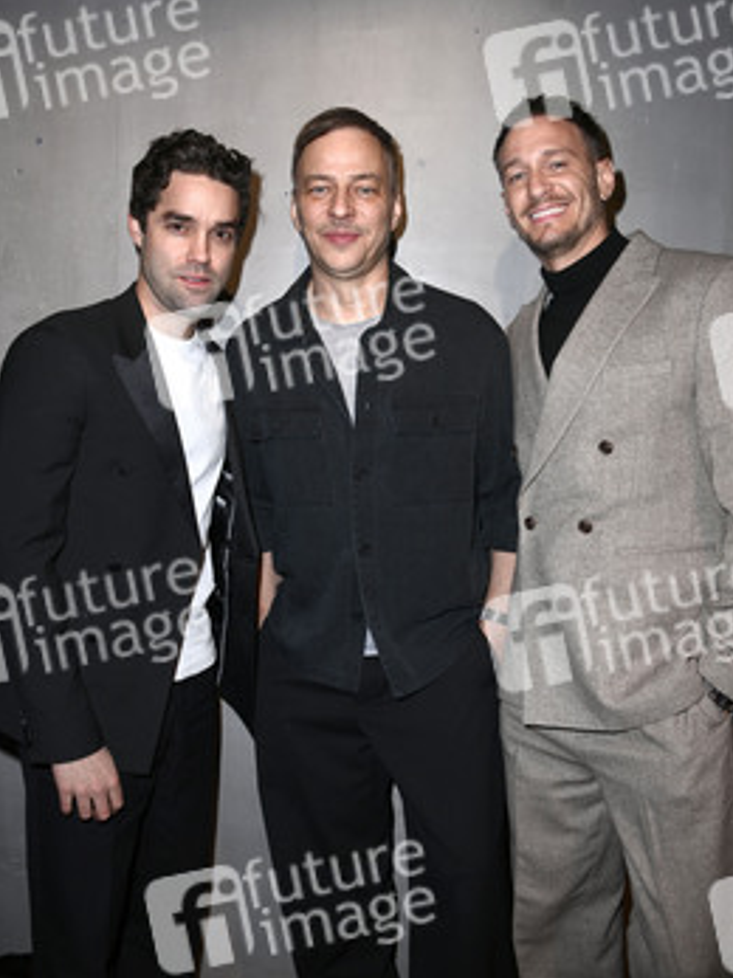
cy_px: 485
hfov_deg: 45.4
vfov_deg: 58.4
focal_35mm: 31
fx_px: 876
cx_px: 372
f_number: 5
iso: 640
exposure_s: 1/80
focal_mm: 28
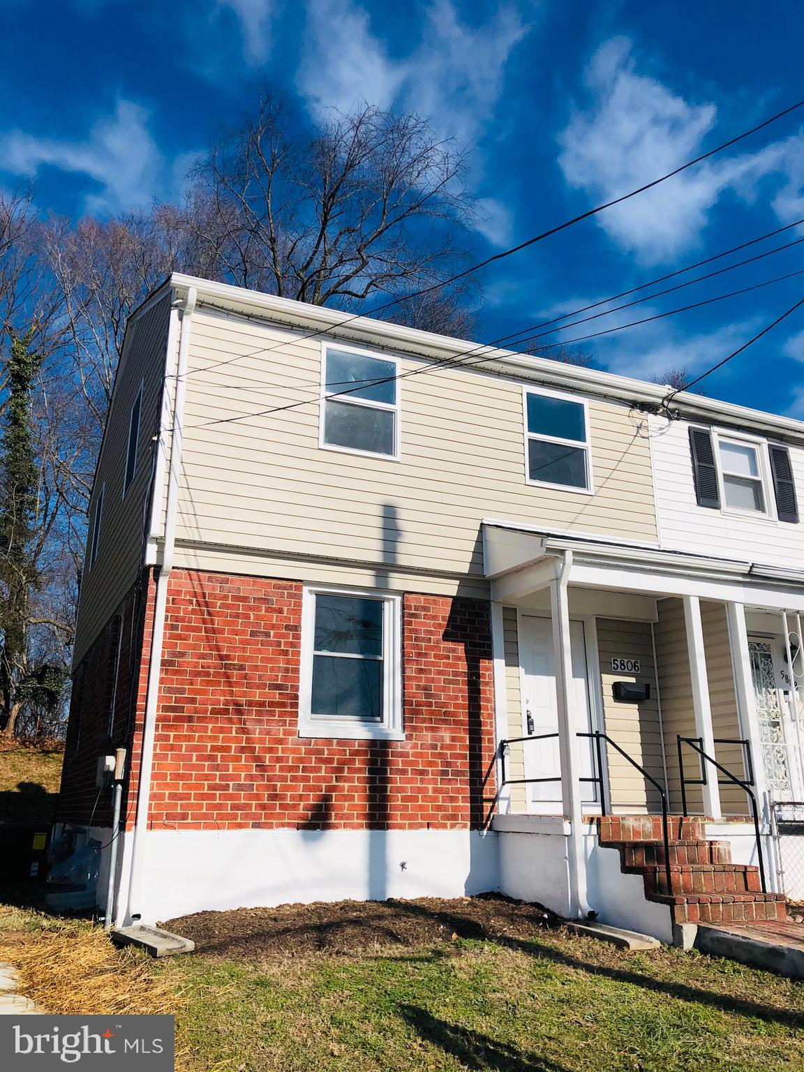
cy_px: 536
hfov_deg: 49.7
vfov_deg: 63.4
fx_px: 867
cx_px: 402
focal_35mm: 28
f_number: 1.8
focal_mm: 4
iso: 25
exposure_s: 1/5405
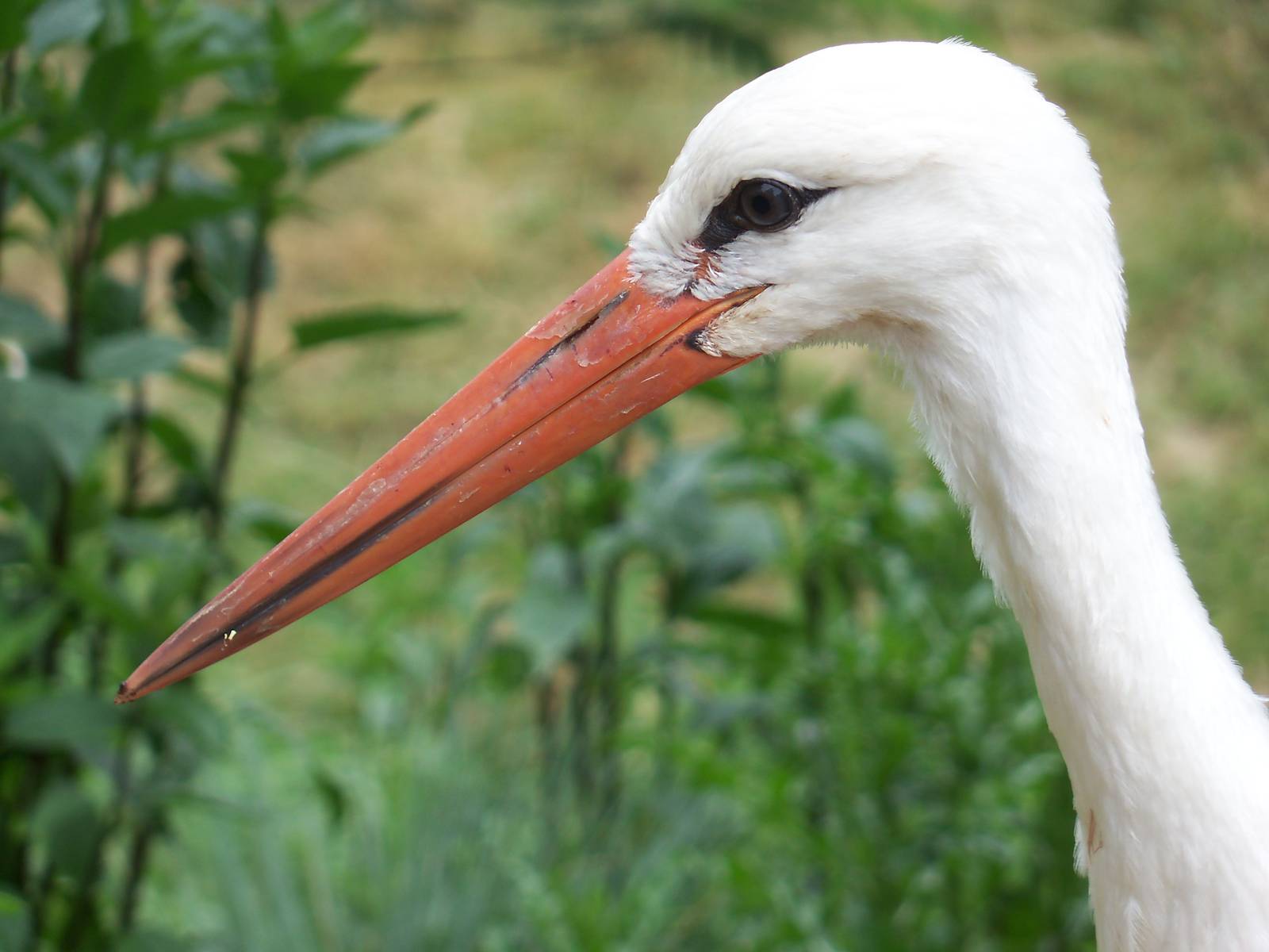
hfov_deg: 6.9
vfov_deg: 5.2
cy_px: 476
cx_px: 634
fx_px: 10485
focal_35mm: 286
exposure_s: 1/160
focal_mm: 50.6
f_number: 4.5
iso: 64
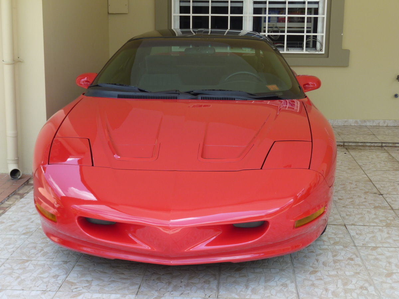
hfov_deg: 35.5
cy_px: 150
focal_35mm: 54
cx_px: 200
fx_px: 622
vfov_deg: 27.0
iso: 80
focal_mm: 9.7
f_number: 4.5
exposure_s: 1/80
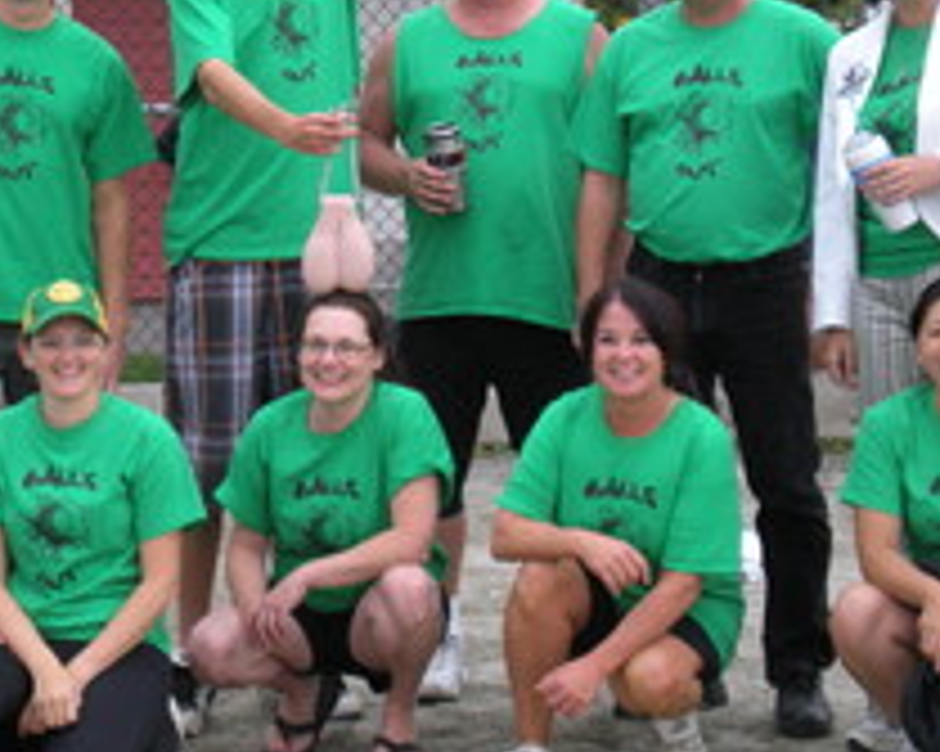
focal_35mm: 135
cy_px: 268
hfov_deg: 14.3
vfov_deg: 11.4
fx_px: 3754
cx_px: 430
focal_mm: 12.3
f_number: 4.6
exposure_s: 1/144
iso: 230
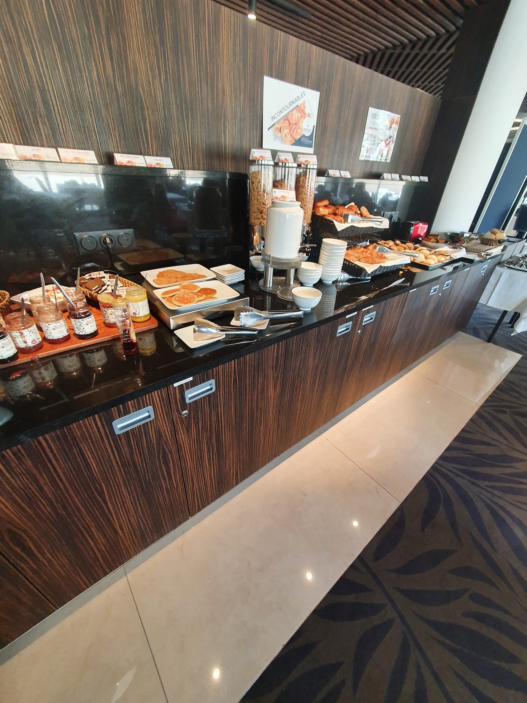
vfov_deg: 106.2
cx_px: 264
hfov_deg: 89.9
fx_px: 264
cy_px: 352
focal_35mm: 13
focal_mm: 1.8
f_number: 2.2
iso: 250
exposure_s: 1/50
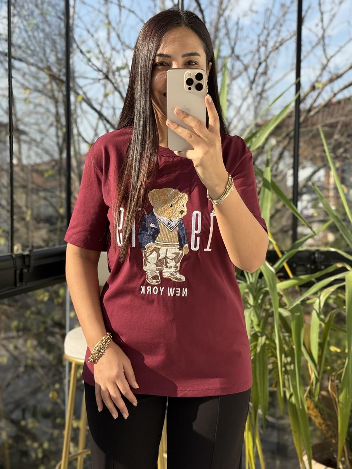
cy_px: 235
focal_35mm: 53
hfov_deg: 27.5
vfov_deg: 36.2
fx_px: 718
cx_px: 192
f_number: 1.78
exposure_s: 1/865
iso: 64
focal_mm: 6.76
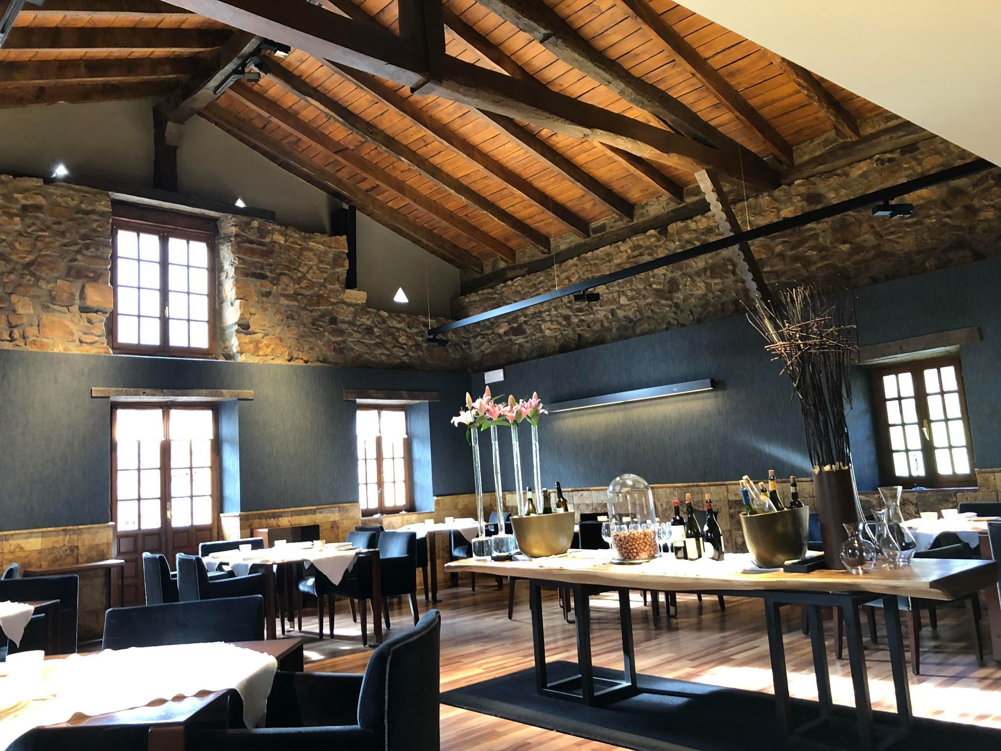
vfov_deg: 49.7
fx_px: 810
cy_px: 376
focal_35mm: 28
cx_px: 500
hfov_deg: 63.4
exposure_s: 1/17
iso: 80
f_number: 1.8
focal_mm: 3.99
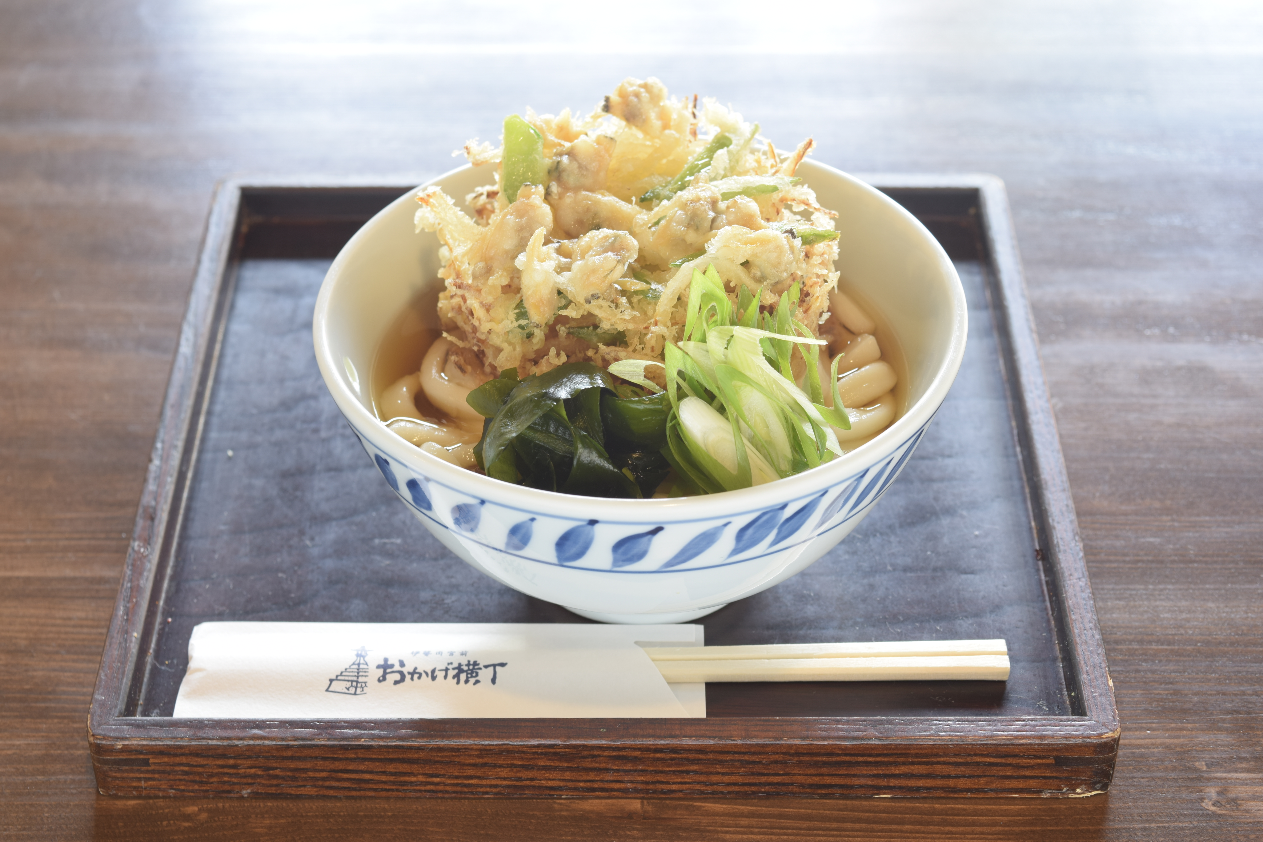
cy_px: 421
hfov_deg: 28.1
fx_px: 2526
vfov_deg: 18.9
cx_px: 632
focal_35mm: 72
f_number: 7.1
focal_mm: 48
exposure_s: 1/3
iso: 100
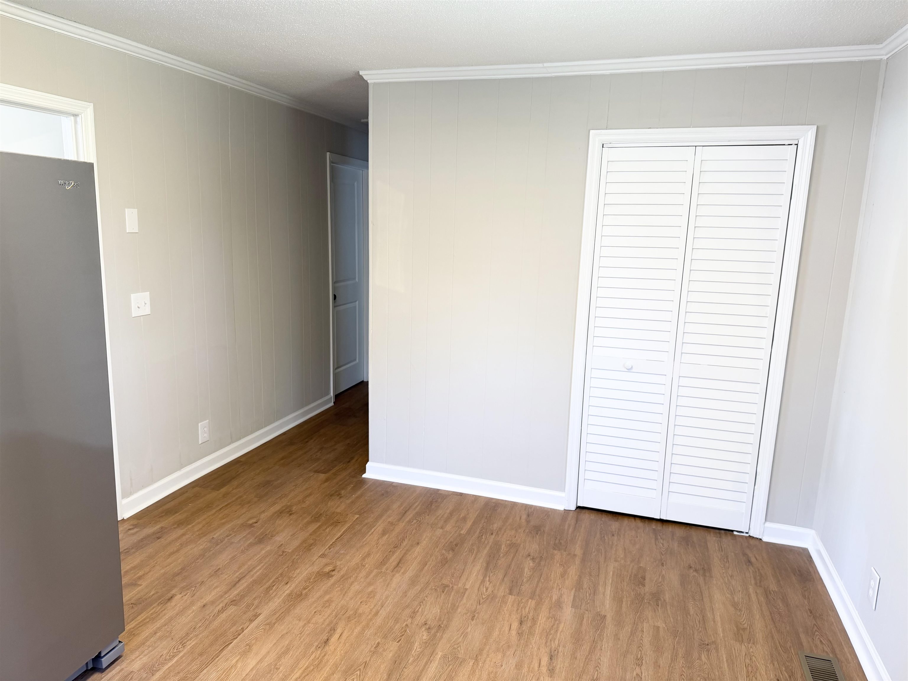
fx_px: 630
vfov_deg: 56.8
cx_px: 454
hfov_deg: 71.6
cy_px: 340
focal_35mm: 24
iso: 125
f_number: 1.78
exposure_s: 1/120
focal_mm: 6.76
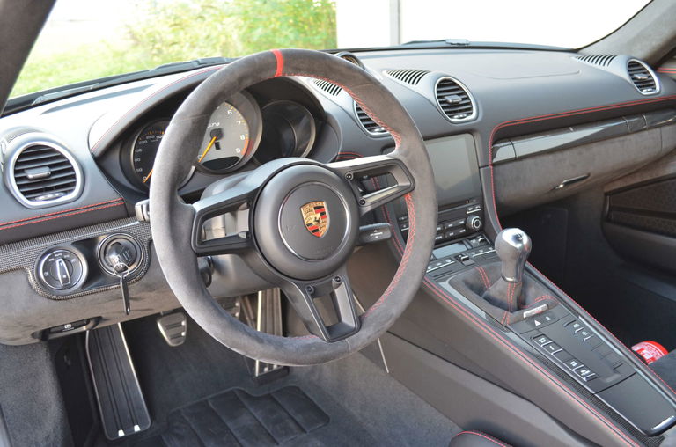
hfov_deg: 53.2
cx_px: 338
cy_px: 224
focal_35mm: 36
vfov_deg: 36.7
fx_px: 674
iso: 800
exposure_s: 1/50
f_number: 4
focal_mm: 24
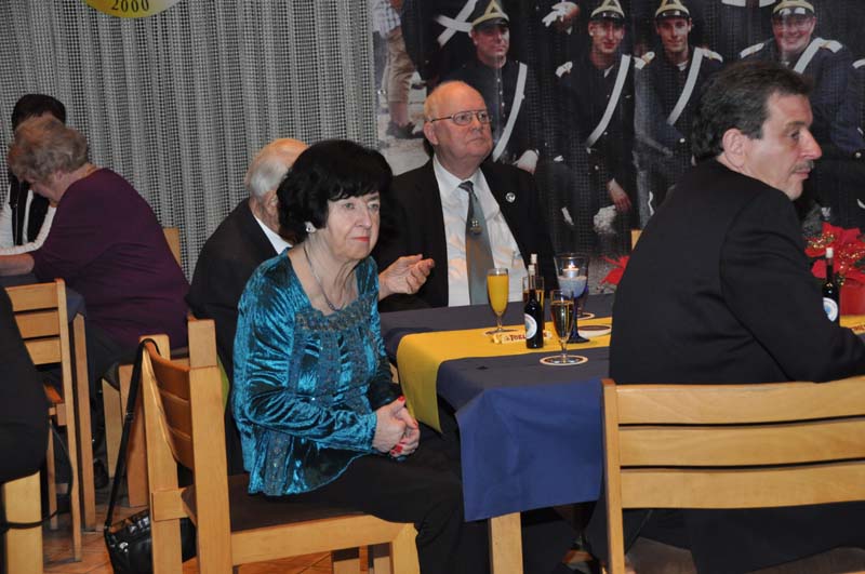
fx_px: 1872
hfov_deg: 26.0
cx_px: 432
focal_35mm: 78
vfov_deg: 17.4
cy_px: 287
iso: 1100
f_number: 4.8
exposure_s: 1/60
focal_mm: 52
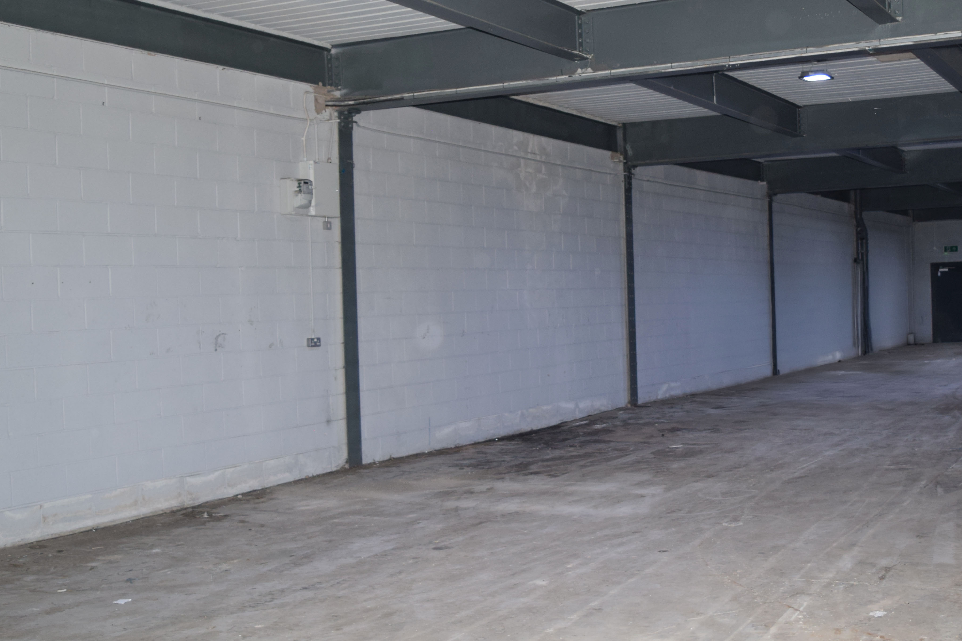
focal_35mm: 45
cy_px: 321
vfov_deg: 29.9
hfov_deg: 43.1
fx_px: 1202
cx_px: 628
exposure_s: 1/800
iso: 200
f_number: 5
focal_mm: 18
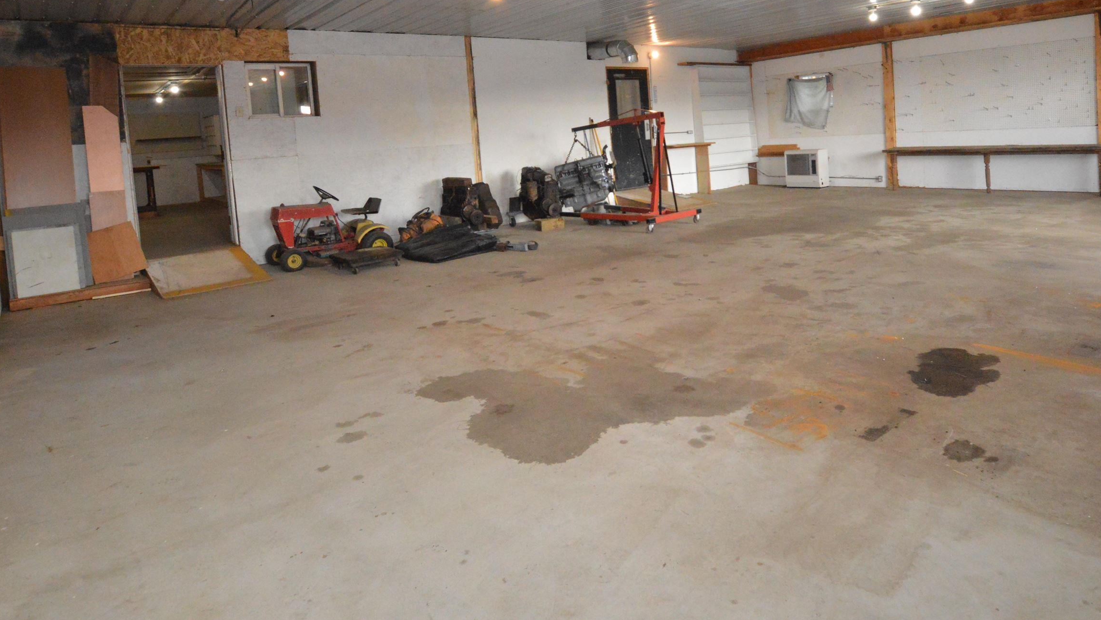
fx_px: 613
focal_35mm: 21
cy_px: 170
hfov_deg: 83.4
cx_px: 619
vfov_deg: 51.7
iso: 3200
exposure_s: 1/200
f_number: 8
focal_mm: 10
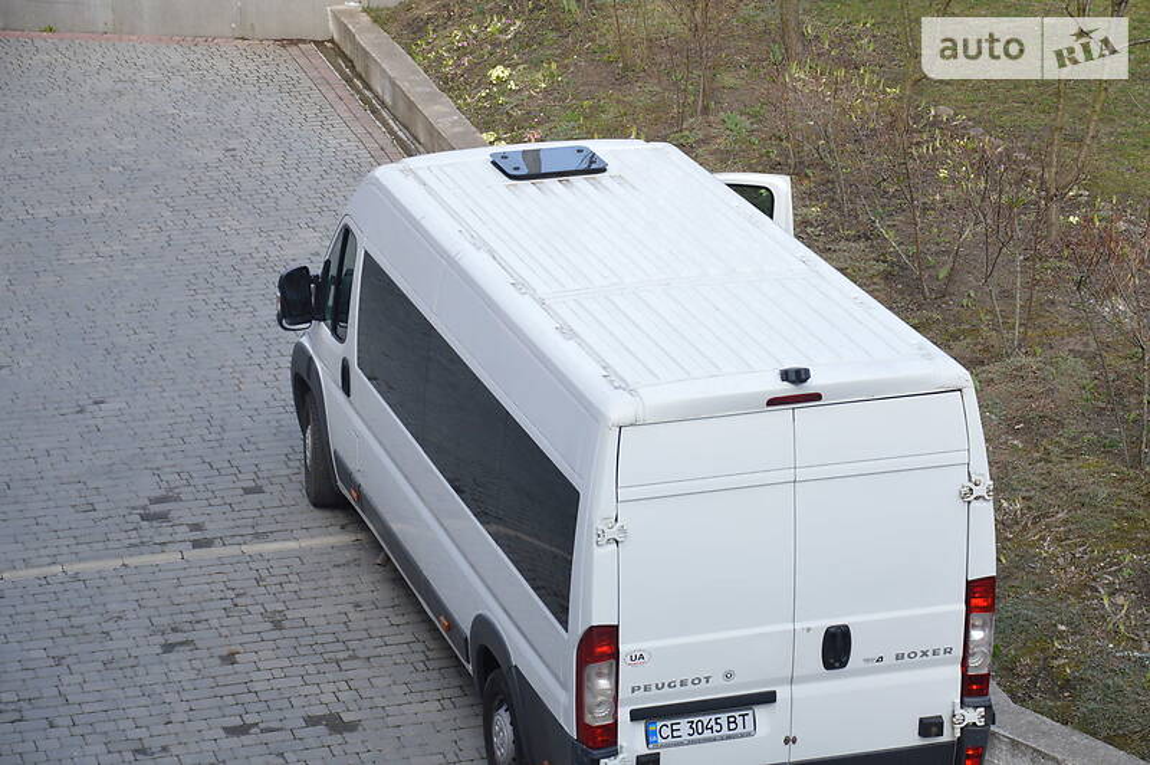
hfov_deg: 20.6
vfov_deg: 13.8
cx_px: 575
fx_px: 3160
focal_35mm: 99
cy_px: 382
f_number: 5.3
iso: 400
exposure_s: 1/500
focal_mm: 66
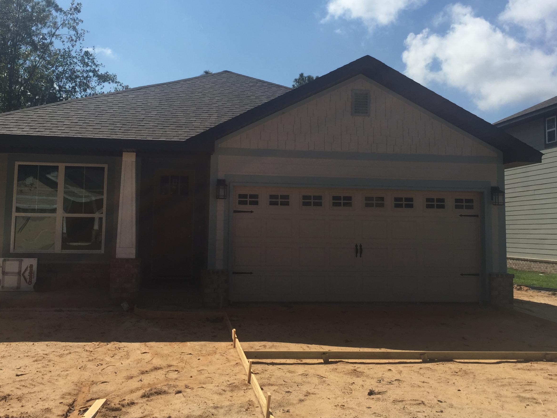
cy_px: 183
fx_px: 595
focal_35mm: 37
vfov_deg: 38.6
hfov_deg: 50.1
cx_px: 258
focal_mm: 4.15
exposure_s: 1/3300
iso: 32
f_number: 2.2
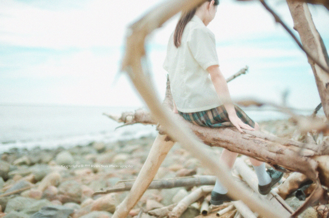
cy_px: 109
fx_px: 457
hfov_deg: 39.6
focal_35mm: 50
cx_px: 164
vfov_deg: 26.9
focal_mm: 50
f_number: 1.6
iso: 100
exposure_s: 1/6400
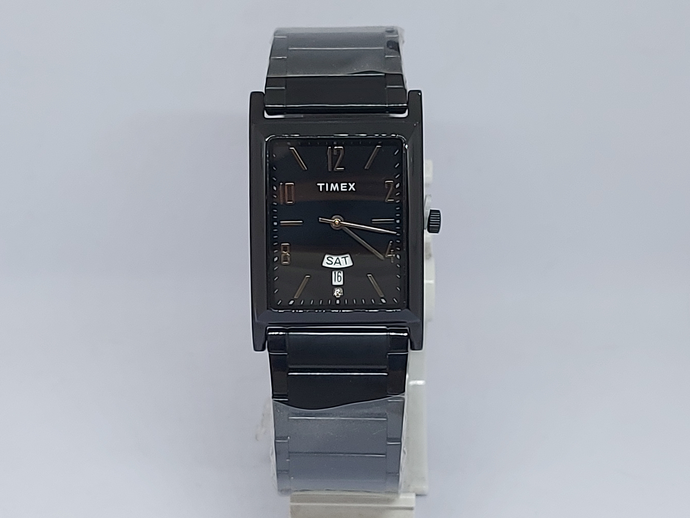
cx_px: 345
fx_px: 478
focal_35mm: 24
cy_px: 259
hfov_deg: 71.6
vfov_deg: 56.8
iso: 64
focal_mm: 5.23
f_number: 1.8
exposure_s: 1/50
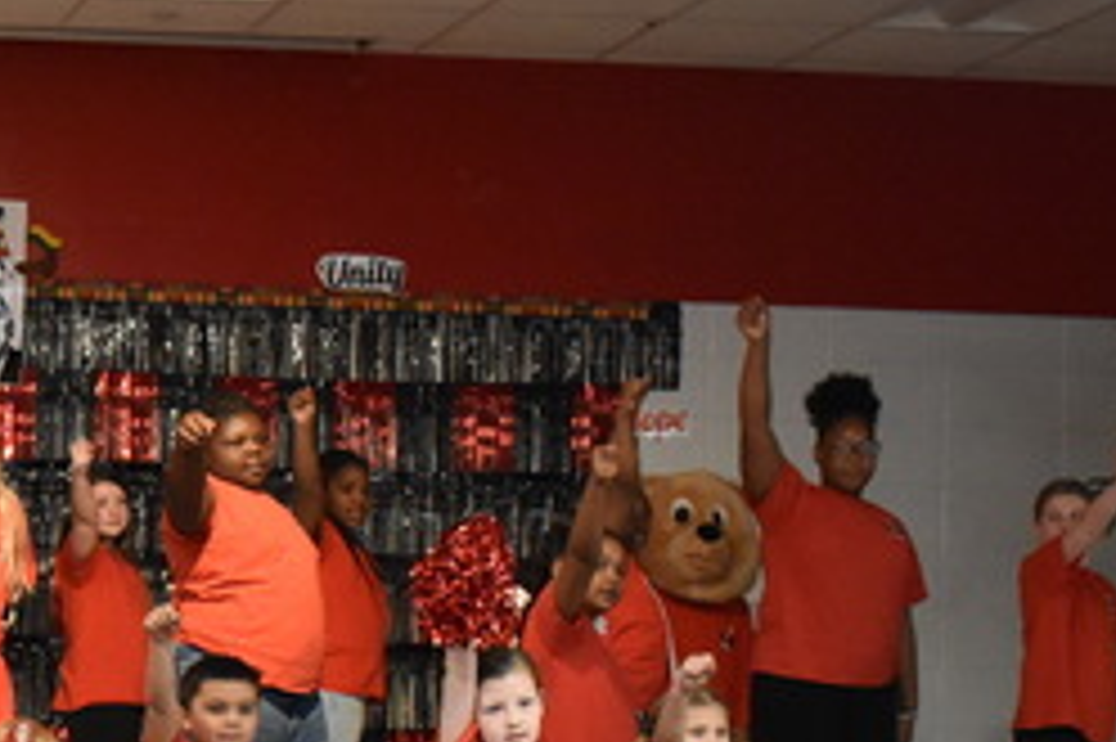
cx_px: -378
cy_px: 684
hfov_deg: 15.4
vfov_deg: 10.8
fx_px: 3903
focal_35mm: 126
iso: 2800
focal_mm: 26
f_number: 7.1
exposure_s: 1/40
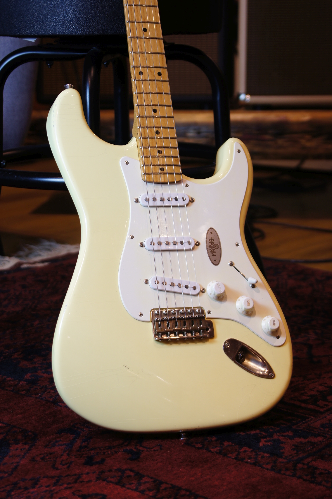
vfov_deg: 24.6
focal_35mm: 82
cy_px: 250
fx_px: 1144
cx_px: 166
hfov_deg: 16.5
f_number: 4.5
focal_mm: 55
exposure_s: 1/15
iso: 100
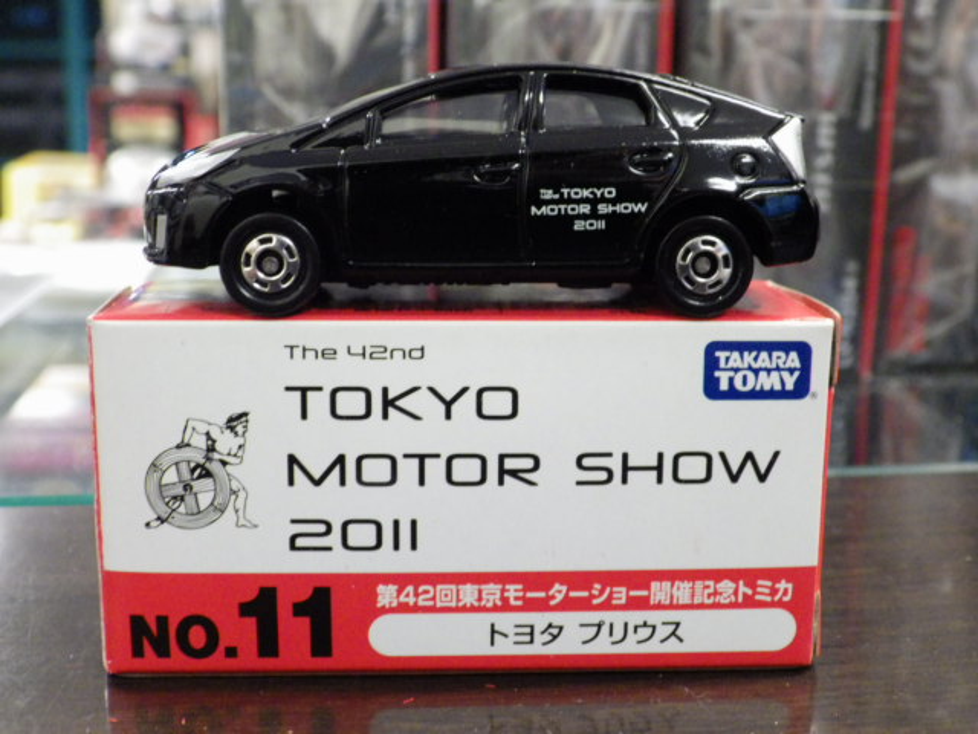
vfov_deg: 29.1
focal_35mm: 50
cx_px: 489
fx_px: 1413
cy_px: 367
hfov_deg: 38.2
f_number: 3.8
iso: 1000
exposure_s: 1/25
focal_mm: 9
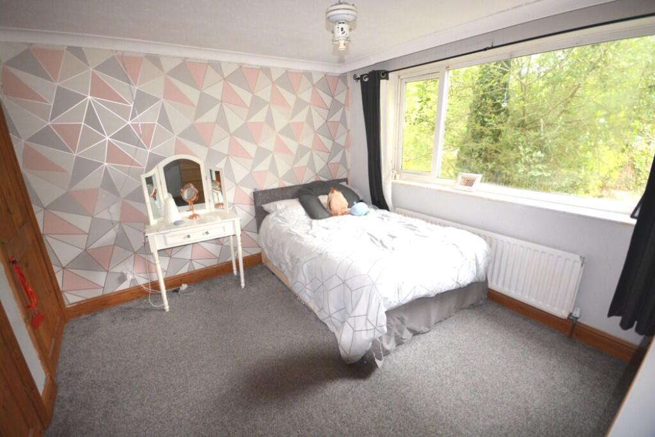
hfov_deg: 100.4
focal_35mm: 15
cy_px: 218
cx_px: 328
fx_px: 273
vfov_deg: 77.3
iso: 1000
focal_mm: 10
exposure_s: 1/60
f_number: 4
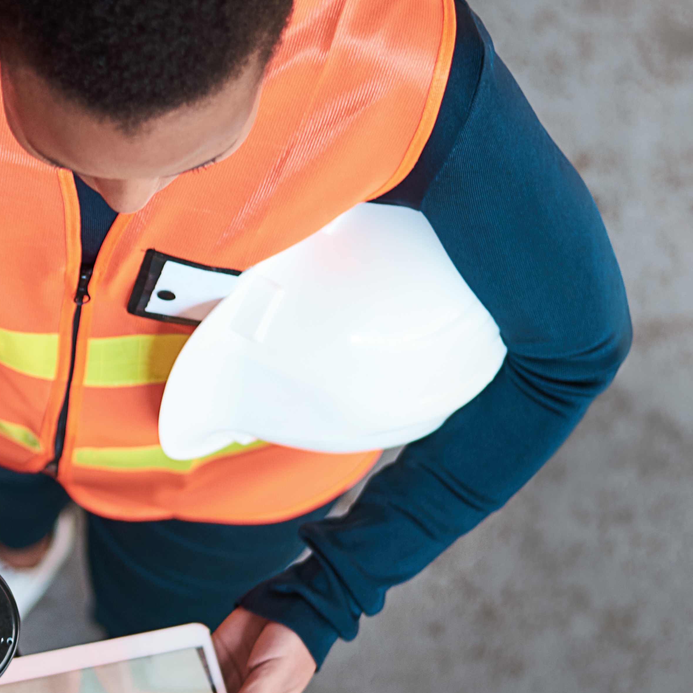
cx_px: -79
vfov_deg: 13.2
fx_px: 2990
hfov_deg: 13.0
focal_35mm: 132
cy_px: 432
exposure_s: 1/100
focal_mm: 50
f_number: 2
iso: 200
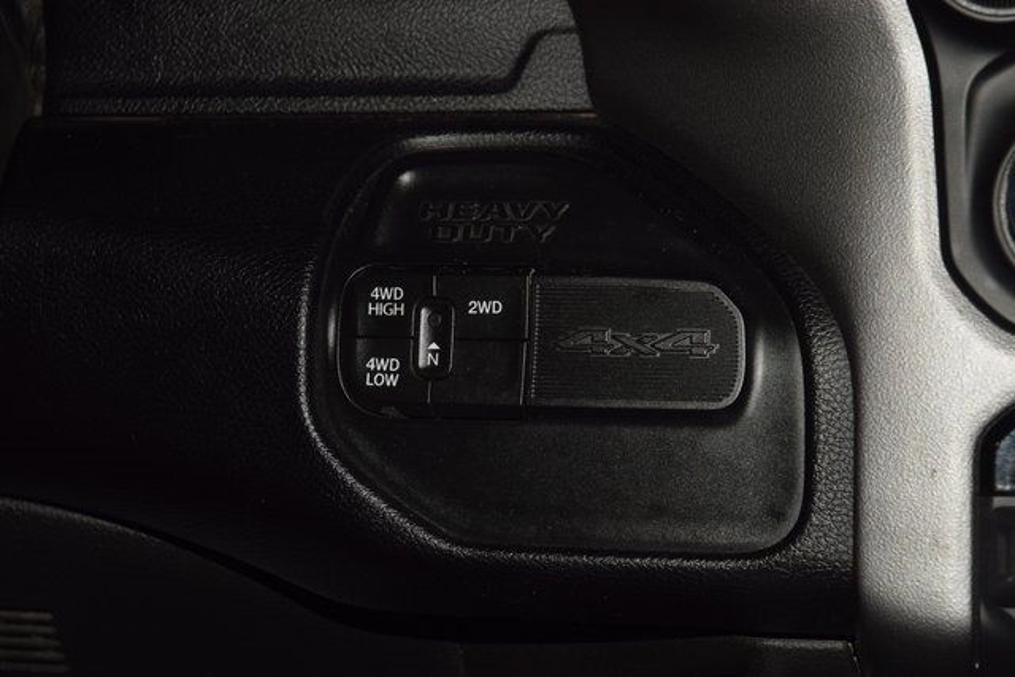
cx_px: 508
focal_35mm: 105
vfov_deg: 13.0
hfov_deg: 19.5
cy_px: 338
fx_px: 2961
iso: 100
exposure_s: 1/125
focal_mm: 70
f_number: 8
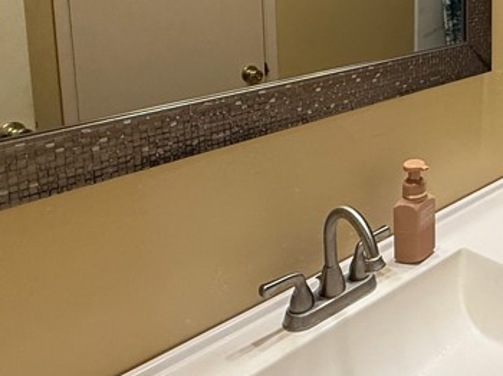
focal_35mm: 41
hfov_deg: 36.9
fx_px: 595
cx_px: 581
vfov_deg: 32.4
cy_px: 1
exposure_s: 1/120
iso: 200
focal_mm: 2.22
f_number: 2.2
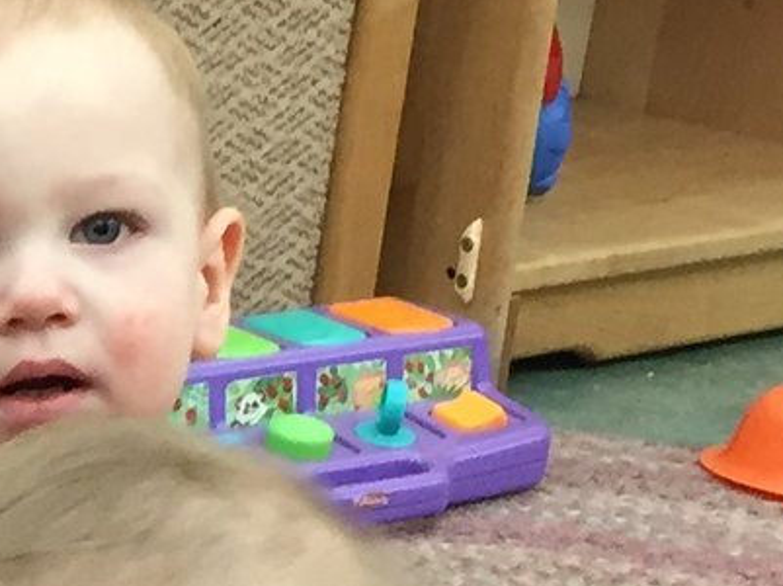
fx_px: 4090
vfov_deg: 8.0
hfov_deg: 9.9
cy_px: 900
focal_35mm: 181
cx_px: -965
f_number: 2.2
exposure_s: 1/30
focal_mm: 4.15
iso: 80
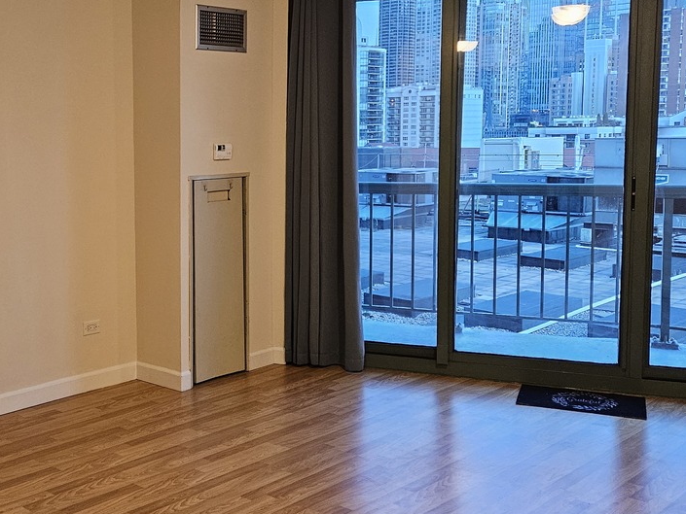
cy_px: 223
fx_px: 932
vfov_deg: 30.9
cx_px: 107
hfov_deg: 38.4
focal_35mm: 47
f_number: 1.8
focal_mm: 5.4
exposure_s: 1/120
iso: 800
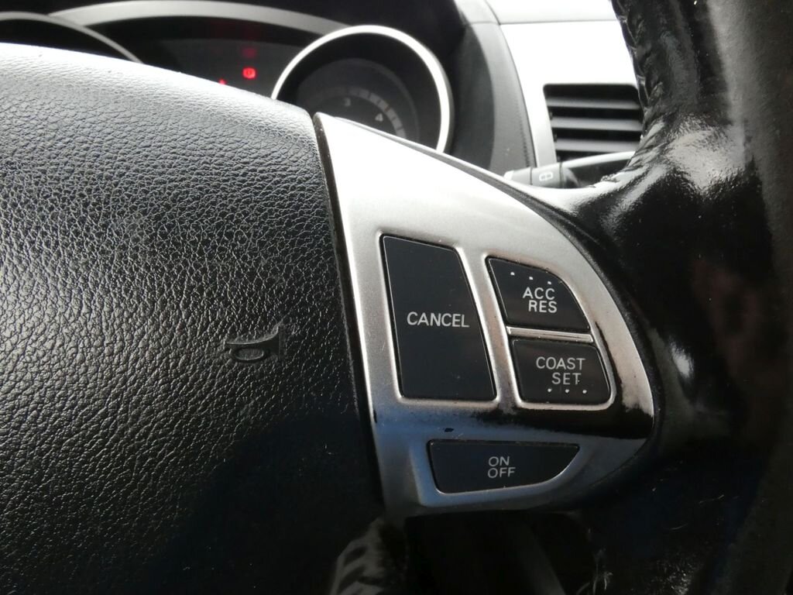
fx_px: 481
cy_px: 298
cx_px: 396
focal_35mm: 21
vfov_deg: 63.4
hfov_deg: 79.0
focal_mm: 3.7
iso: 640
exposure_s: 1/60
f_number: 5.6
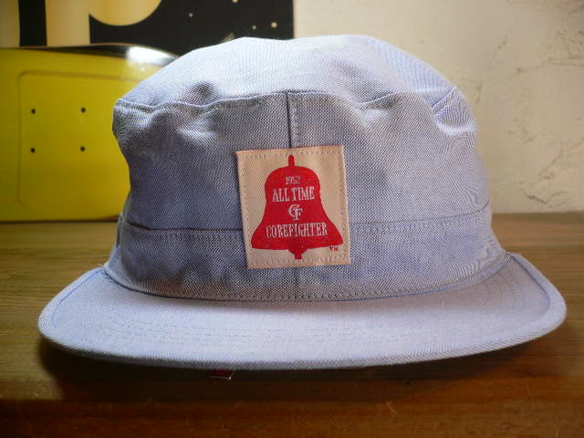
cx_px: 292
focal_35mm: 35
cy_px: 219
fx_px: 590
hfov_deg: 52.6
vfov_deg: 40.7
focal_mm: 5.8
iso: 100
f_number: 2.8
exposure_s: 1/60
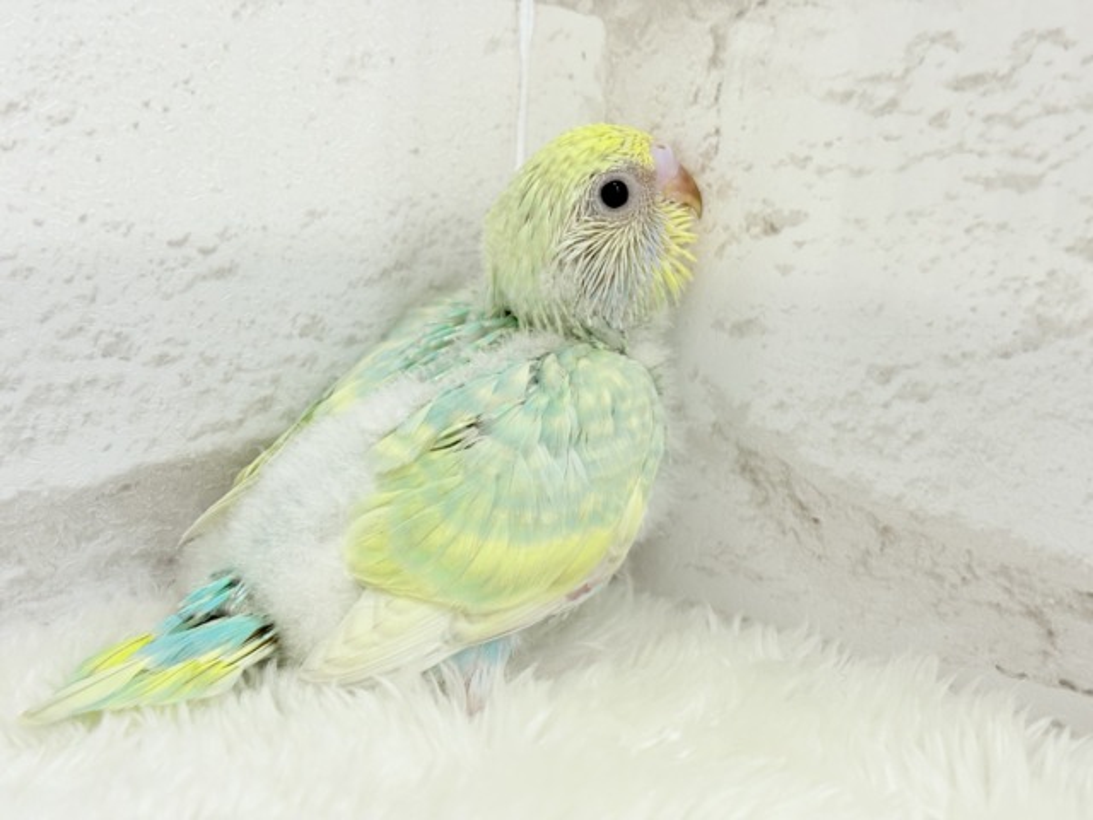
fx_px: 1642
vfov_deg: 28.0
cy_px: 410
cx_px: 546
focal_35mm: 52
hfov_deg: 36.8
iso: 80
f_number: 1.6
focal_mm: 5.96
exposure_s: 1/100
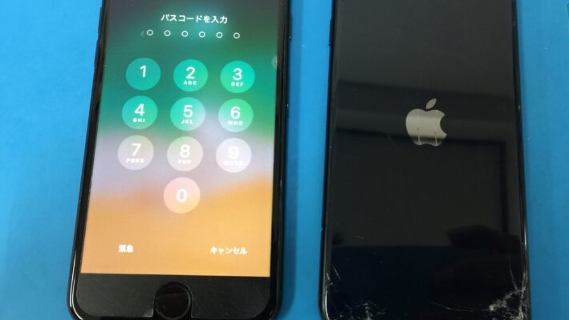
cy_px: 146
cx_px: 287
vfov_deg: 36.7
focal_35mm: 32
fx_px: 483
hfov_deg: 61.0
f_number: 2.2
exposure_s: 1/17
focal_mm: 4.15
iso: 80
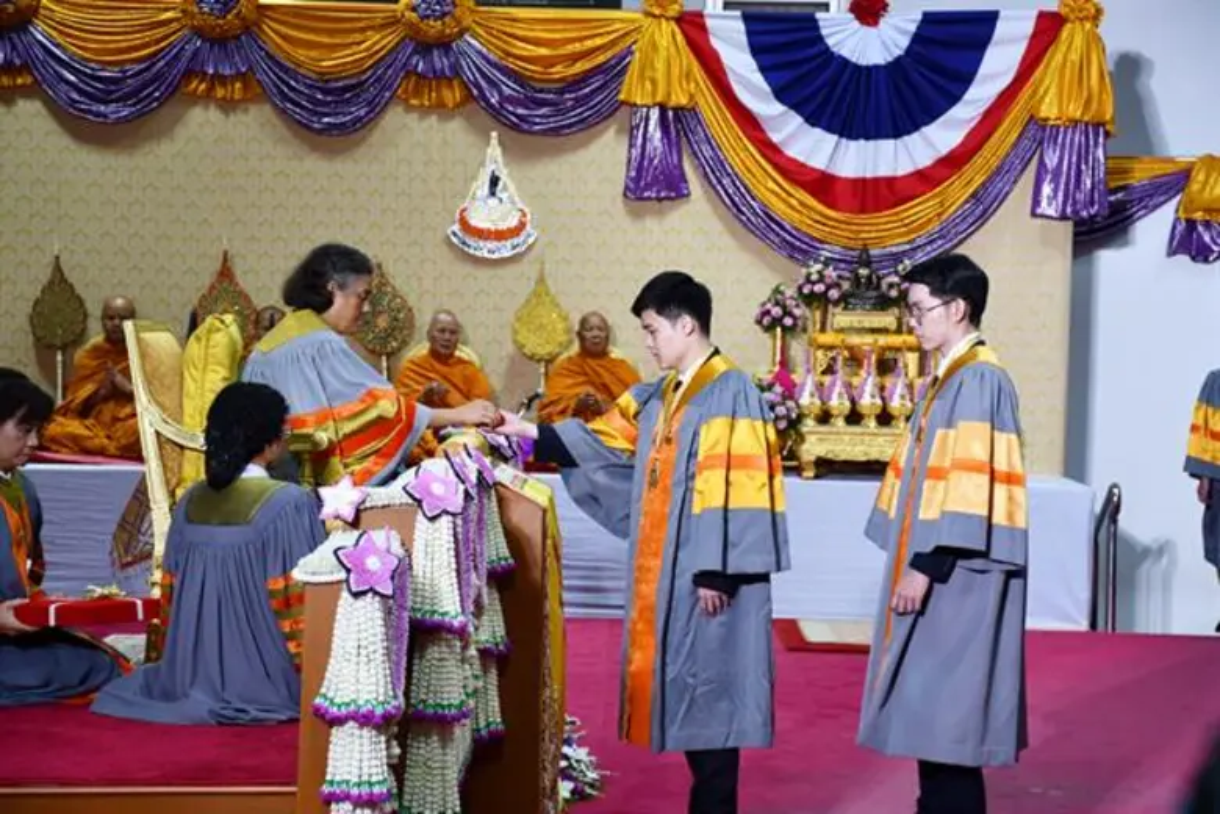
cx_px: 610
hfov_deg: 22.6
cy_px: 407
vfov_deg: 15.2
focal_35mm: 90
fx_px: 3050
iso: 1250
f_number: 5
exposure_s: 1/125
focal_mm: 60
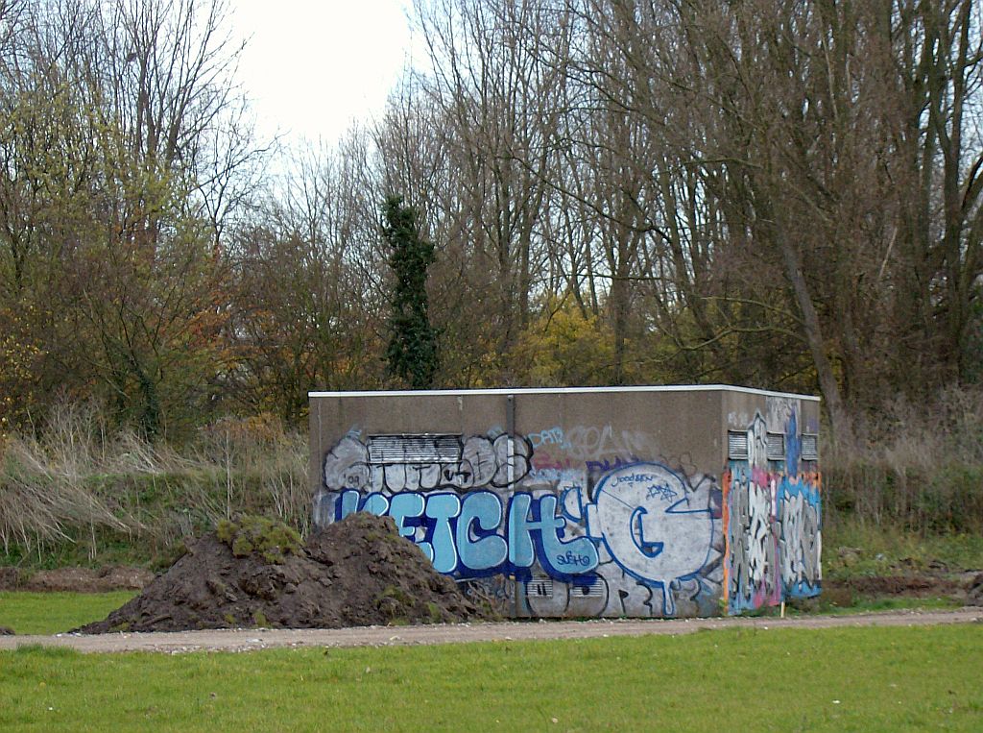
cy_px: 366
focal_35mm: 108
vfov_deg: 13.7
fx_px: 3060
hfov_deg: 18.3
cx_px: 492
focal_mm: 18
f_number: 4.8
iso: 152
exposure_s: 1/134
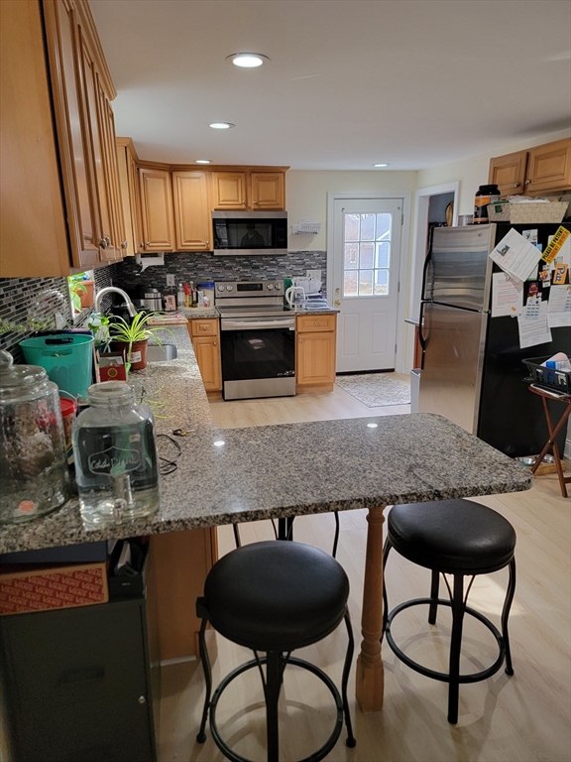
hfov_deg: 56.8
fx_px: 528
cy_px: 381
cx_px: 286
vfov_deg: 71.6
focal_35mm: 24
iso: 250
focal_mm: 6.7
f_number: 1.8
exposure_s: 1/120
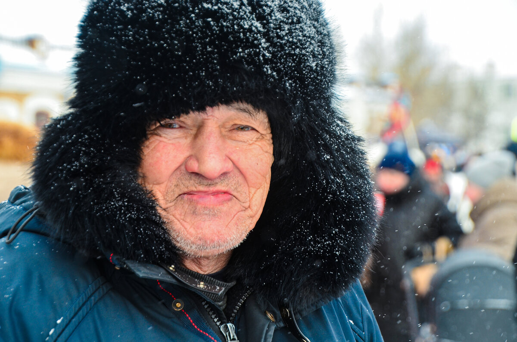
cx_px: 258
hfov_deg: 14.9
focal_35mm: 138
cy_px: 171
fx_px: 1978
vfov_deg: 9.9
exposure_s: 1/320
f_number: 5.6
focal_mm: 92
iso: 320
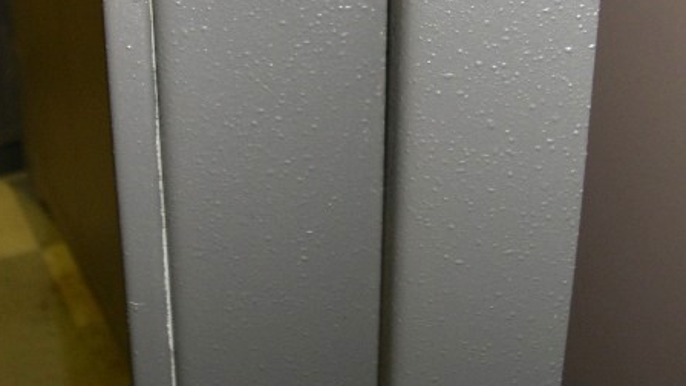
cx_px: 273
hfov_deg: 29.7
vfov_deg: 16.2
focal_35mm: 71
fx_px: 1291
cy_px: -103
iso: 100
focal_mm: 8
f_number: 2.8
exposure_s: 1/60
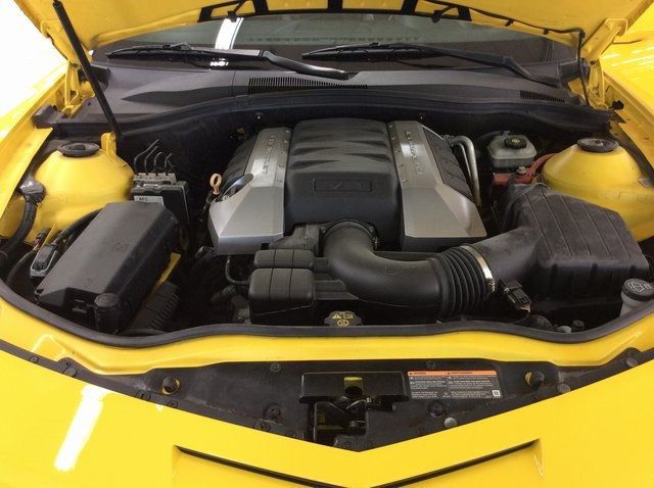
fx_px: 604
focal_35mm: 32
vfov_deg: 44.1
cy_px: 244
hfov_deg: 56.9
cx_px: 327
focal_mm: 3.3
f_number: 2.4
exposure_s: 1/24
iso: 80
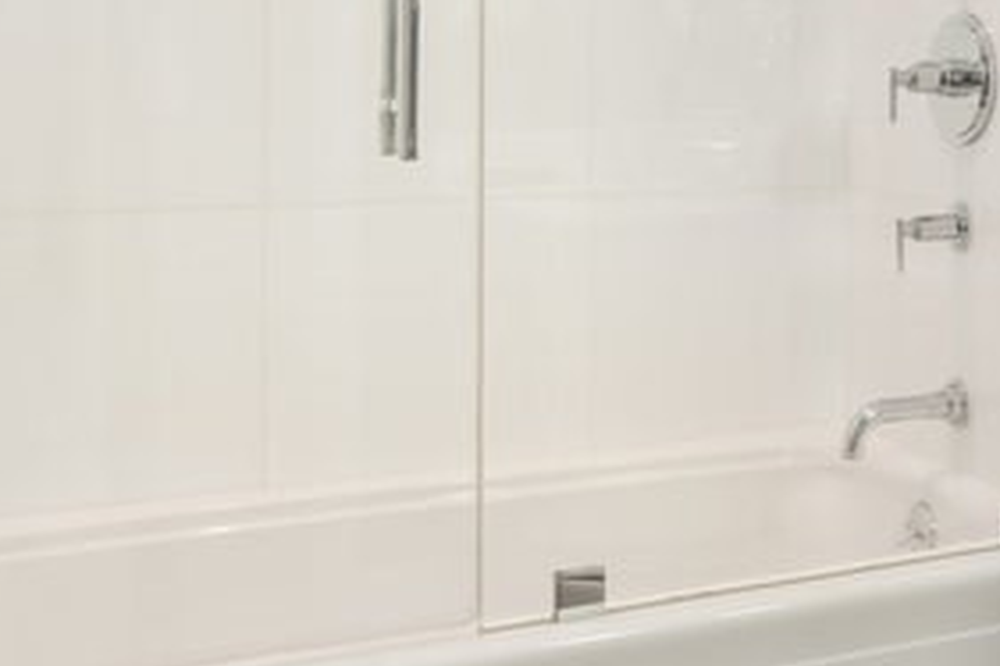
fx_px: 1582
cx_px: 982
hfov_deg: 32.5
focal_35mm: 57
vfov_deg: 23.1
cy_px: 62
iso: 200
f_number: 8
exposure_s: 2.5
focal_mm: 16
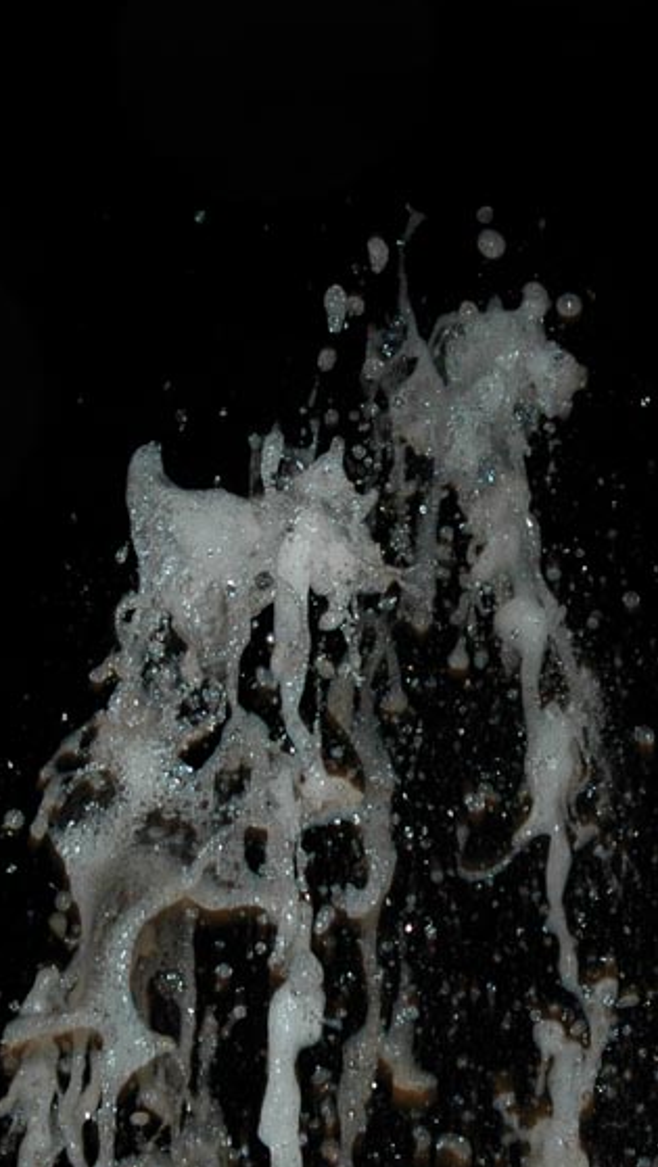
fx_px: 3562
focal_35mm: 115
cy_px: 634
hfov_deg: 10.5
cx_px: 528
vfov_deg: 18.6
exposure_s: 1/125
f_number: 5.6
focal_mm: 40
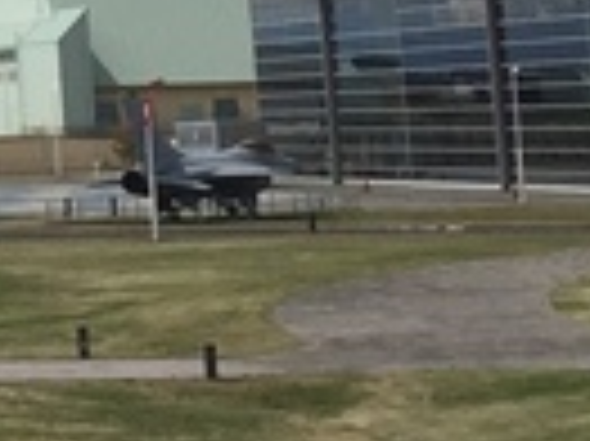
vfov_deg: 6.5
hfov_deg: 8.2
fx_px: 3763
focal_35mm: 221
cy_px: -374
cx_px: -820
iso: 32
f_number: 2.2
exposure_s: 1/4405
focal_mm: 4.15
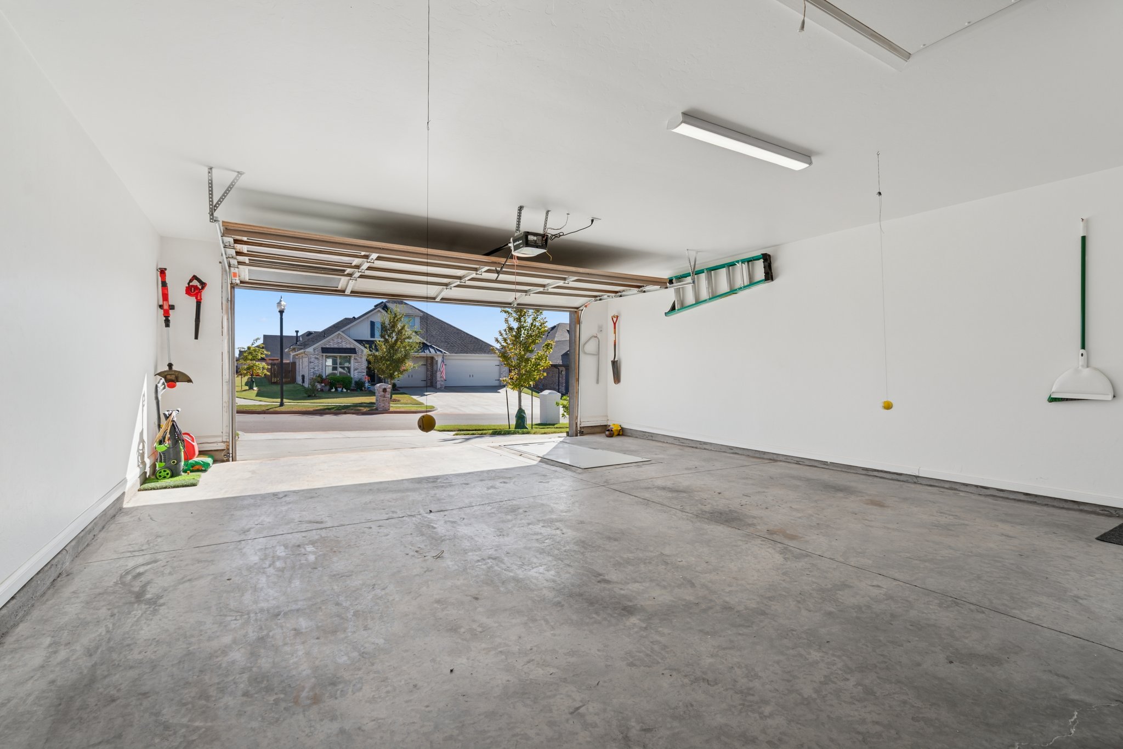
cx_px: 562
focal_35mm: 16
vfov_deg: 73.8
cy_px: 374
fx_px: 499
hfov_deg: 96.7
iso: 200
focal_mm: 16
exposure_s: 1/400
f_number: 7.1
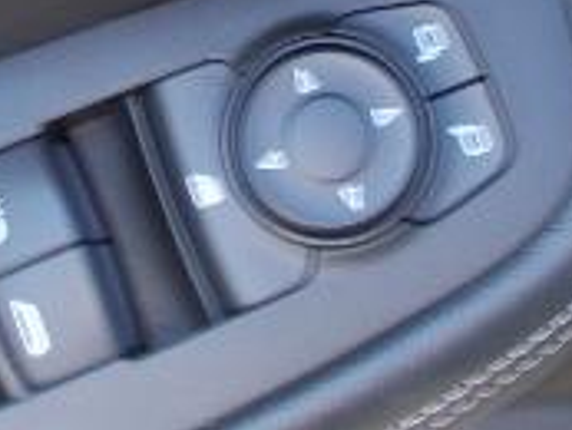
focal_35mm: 96
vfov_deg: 14.7
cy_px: -149
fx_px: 1587
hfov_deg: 20.4
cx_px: 225
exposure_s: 1/25
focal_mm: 4.6
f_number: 3.2
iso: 80
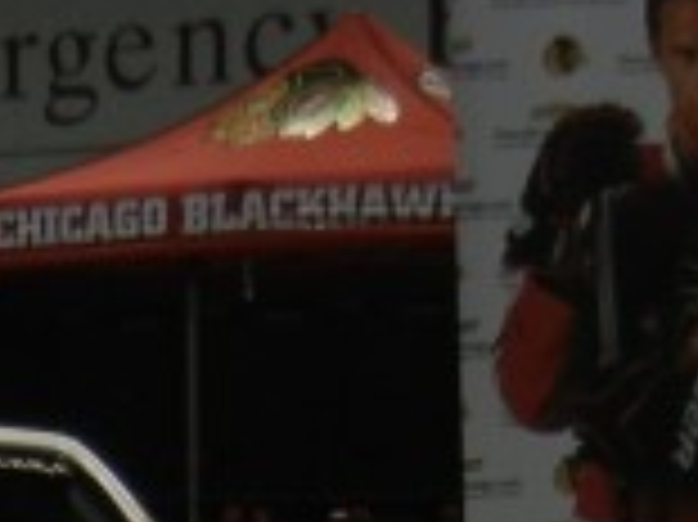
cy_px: 1022
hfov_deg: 9.6
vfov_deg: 7.2
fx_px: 3989
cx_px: -455
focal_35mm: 198
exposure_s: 1/59.8
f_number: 3.5
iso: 163
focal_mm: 5.4
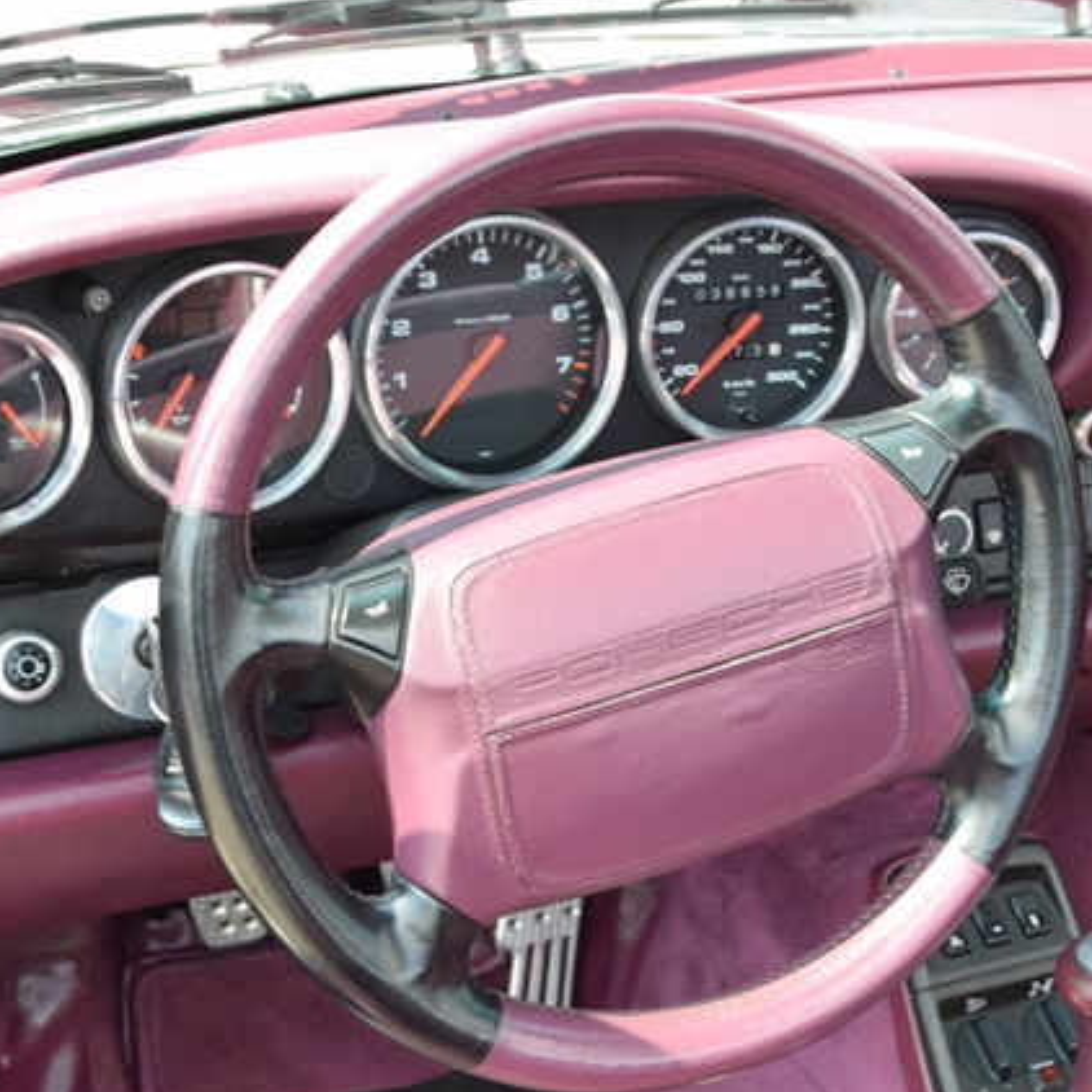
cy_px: 787
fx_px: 2427
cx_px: 681
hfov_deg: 25.3
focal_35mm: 68
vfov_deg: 25.1
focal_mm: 22
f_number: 6.3
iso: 400
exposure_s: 1/160
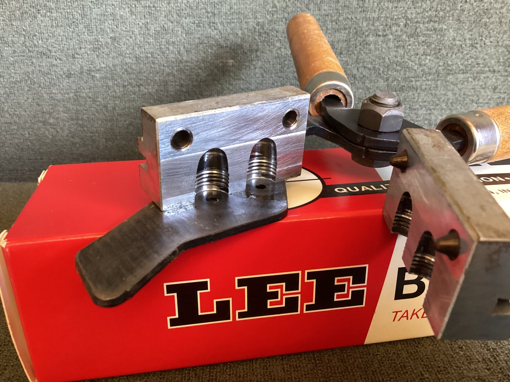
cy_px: 191
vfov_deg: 45.4
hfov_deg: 58.3
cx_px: 255
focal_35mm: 31
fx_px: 457
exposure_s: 1/33
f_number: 2.4
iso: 320
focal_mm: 3.3
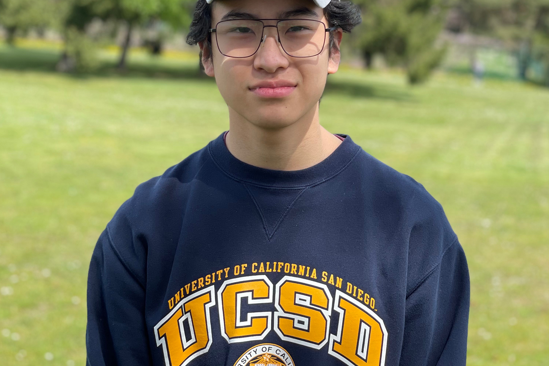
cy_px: 61
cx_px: 274
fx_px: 1113
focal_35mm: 73
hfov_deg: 27.7
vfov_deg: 18.5
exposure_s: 1/500
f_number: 2
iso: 25
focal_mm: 6
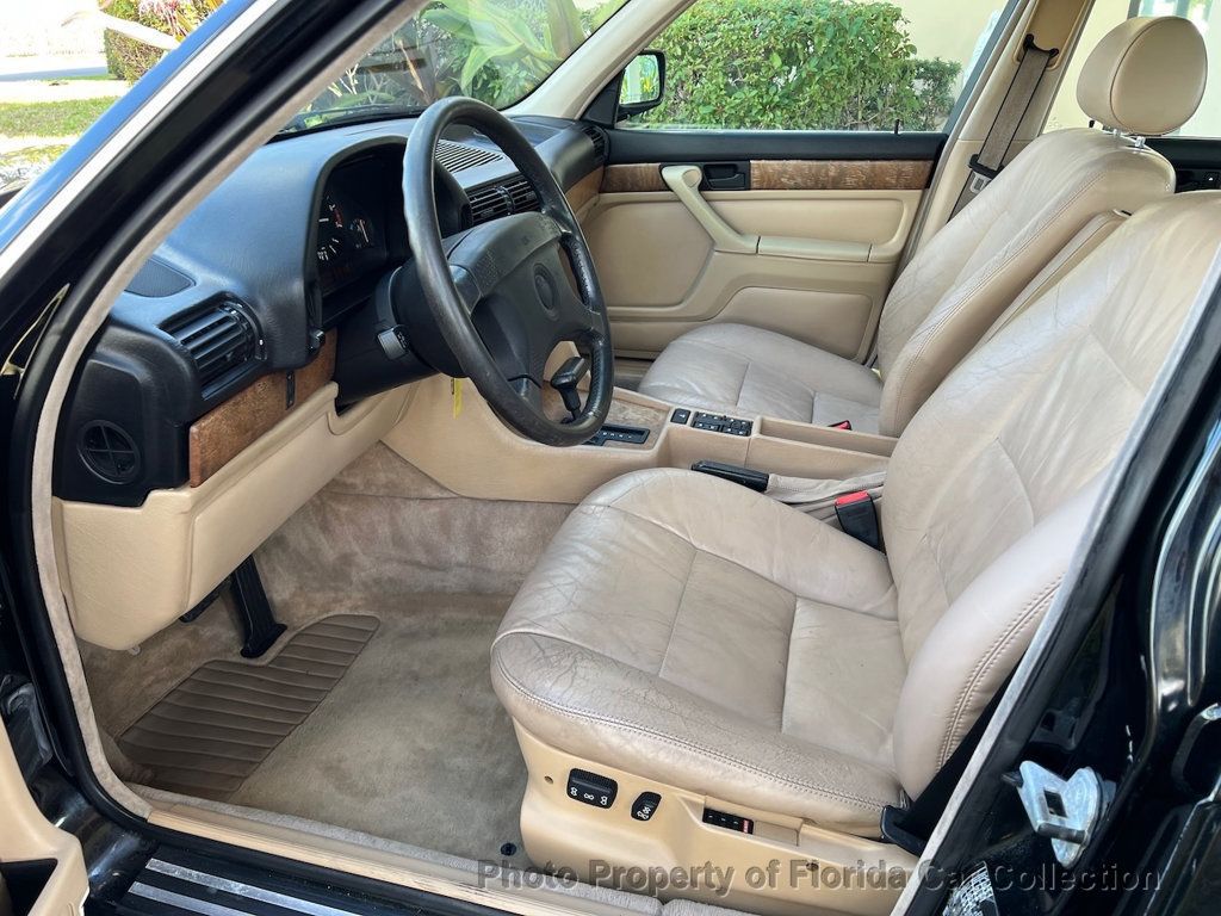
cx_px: 610
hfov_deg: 67.3
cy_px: 458
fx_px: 917
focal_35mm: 26
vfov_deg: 53.1
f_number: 1.5
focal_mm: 5.7
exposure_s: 1/121
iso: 50
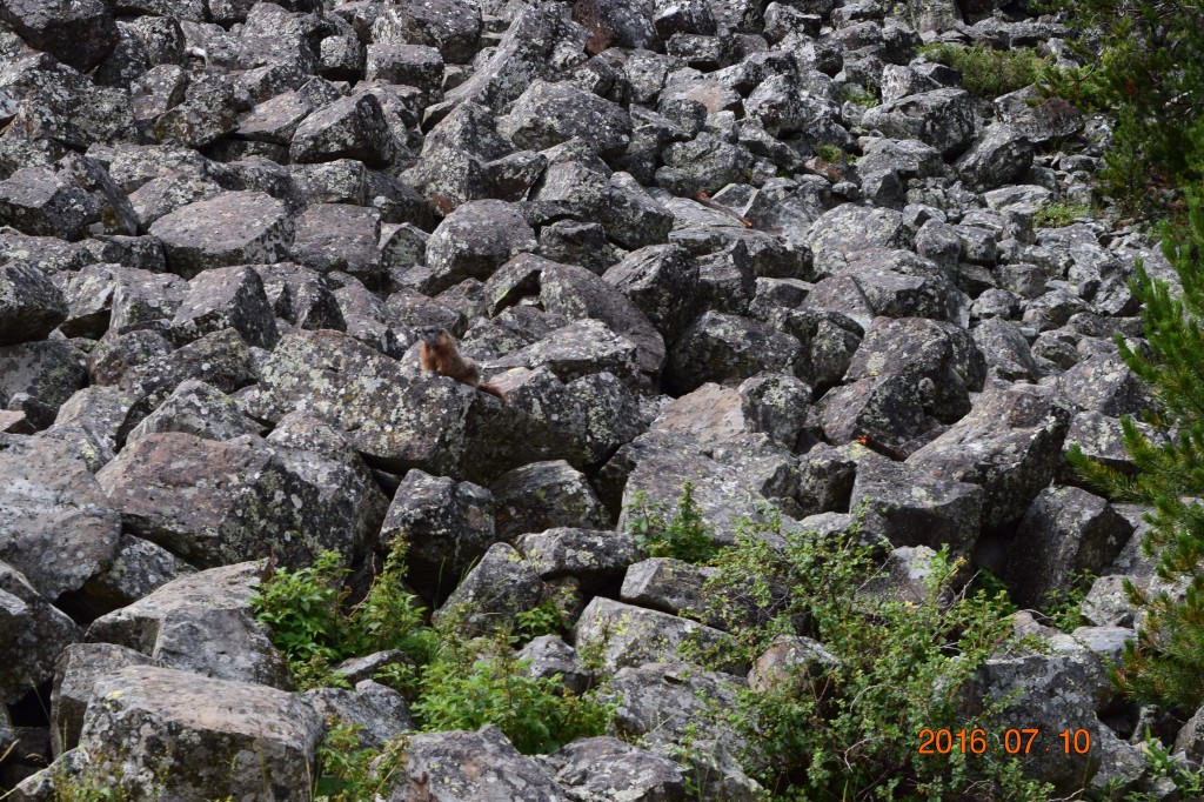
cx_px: 602
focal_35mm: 82
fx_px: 2758
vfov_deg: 16.5
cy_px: 401
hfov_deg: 24.6
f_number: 10
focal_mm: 55
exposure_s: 1/250
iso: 400
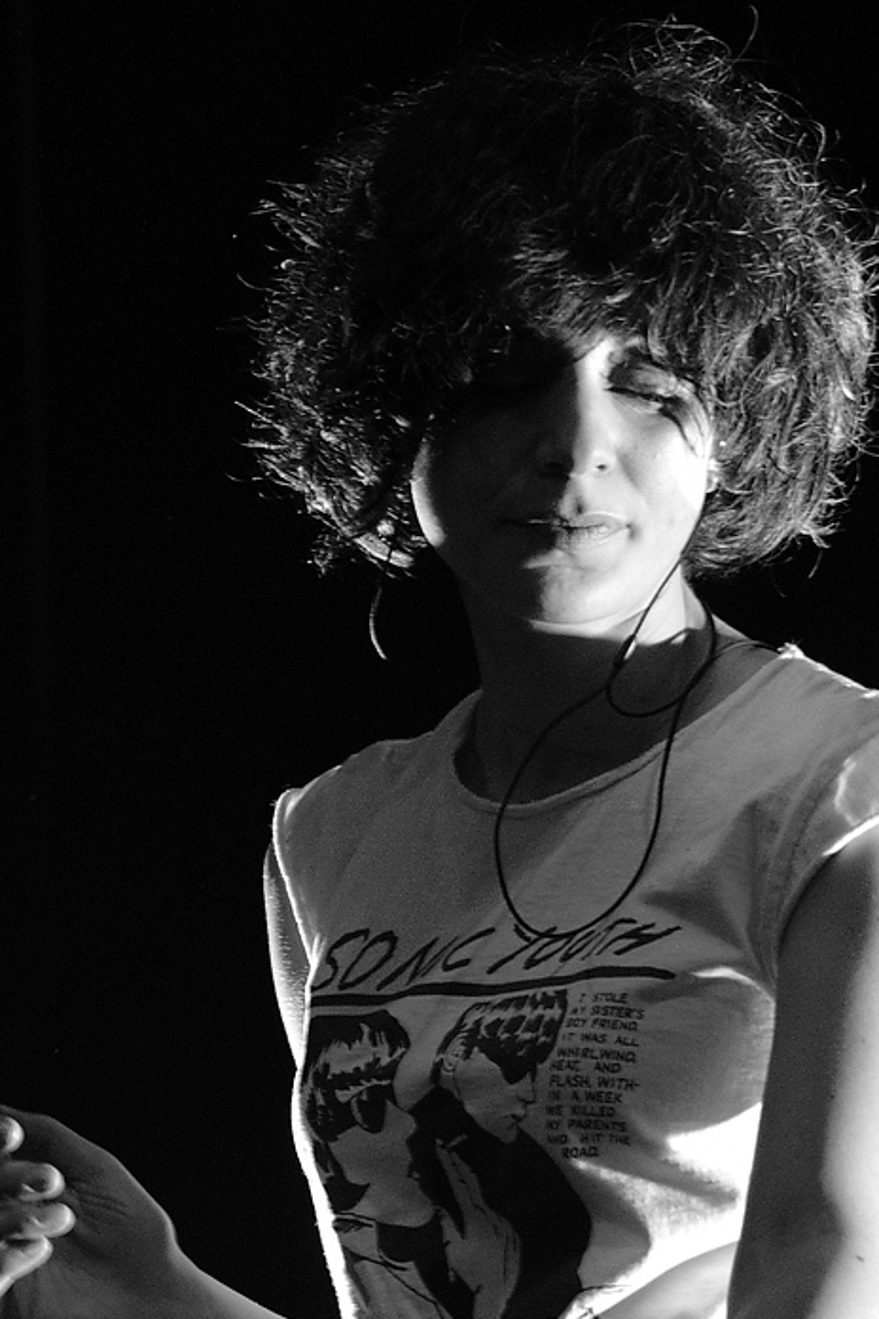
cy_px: 623
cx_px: 474
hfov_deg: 14.1
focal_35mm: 97
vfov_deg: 21.0
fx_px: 3552
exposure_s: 1/125
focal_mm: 50
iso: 800
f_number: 2.5
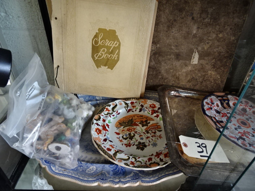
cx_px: 128
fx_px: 177
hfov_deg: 71.6
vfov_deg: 56.8
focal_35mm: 24
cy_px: 96
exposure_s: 1/30
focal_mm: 4.1
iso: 250
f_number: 3.5
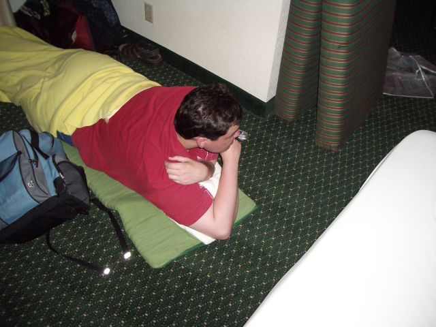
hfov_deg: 52.6
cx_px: 218
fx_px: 441
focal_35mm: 35
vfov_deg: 40.7
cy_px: 164
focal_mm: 5.8
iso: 200
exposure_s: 1/60
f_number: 2.6
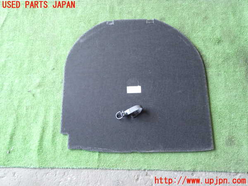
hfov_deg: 60.0
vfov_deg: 46.8
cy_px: 93
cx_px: 124
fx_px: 215
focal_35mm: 30
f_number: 2.3
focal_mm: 5.4
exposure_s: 1/30
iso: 200
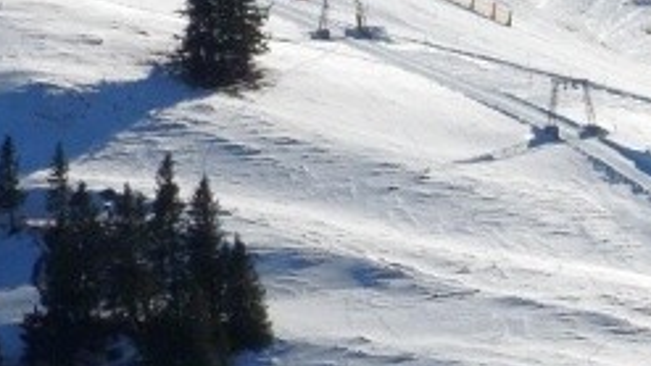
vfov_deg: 1.0
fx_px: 21821
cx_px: 891
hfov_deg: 1.7
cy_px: -95
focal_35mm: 1264
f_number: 6.3
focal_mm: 47.87
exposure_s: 1/1000
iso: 80
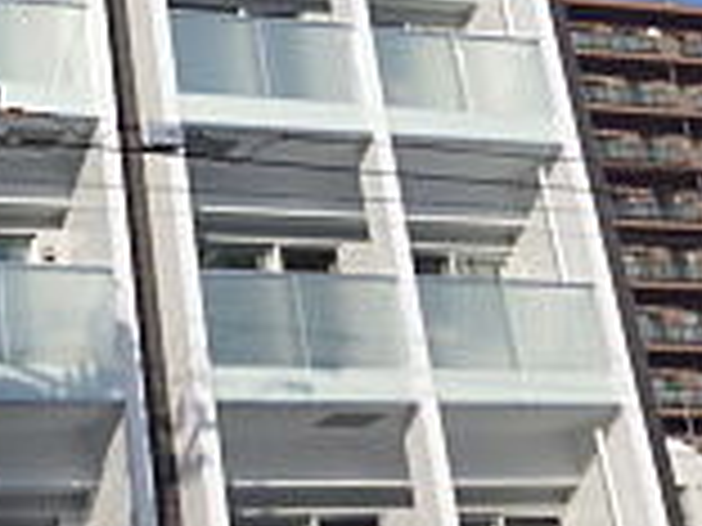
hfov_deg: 21.3
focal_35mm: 90
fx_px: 1825
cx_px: 72
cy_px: -121
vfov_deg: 15.7
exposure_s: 1/200
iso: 100
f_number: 9.7
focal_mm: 4
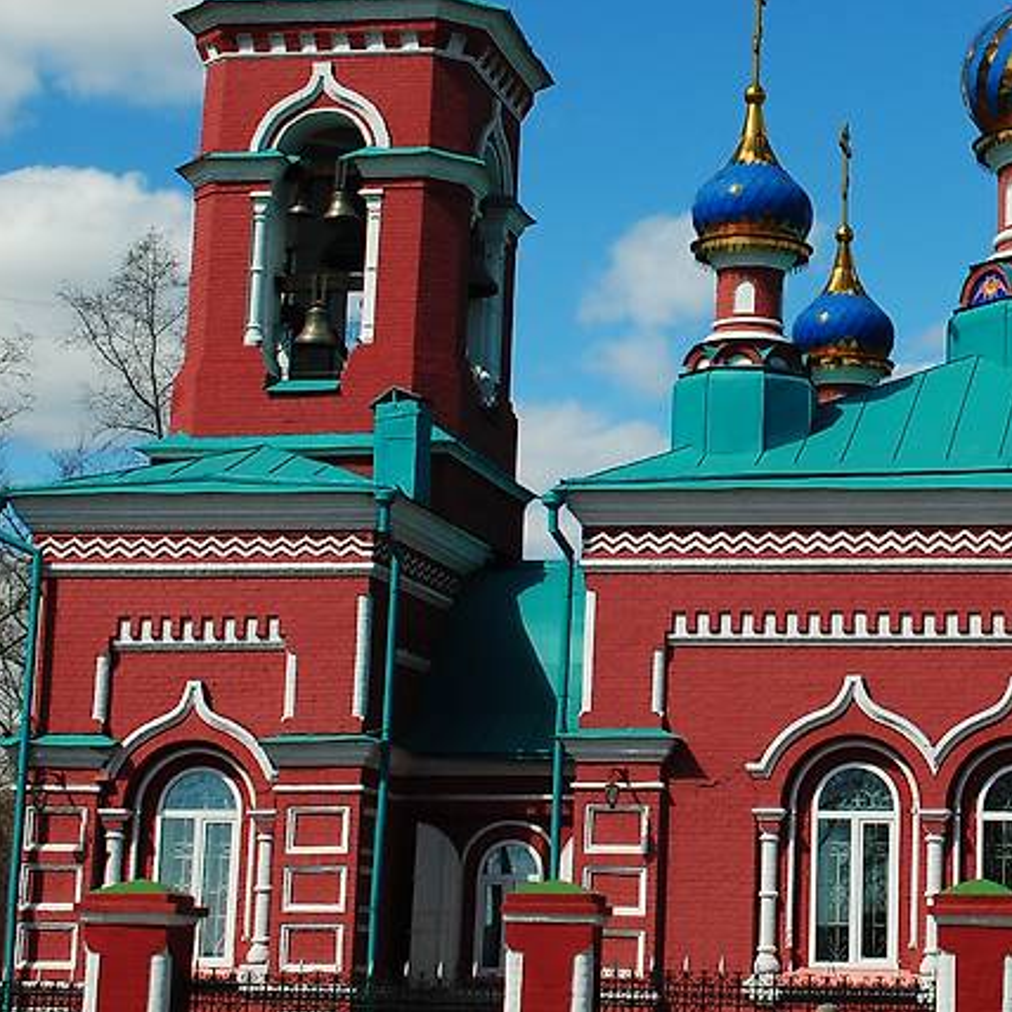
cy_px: 301
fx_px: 3076
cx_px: 979
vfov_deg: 18.6
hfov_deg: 18.3
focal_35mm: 93
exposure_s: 1/250
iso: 125
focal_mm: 26
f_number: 10
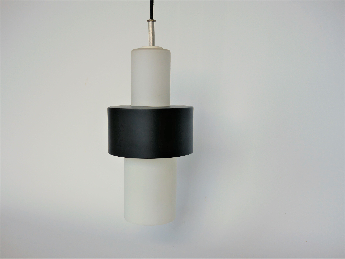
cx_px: 172
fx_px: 399
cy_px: 130
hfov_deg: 46.8
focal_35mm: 40
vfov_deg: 36.0
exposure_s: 1/400
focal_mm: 20
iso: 200
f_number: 3.2
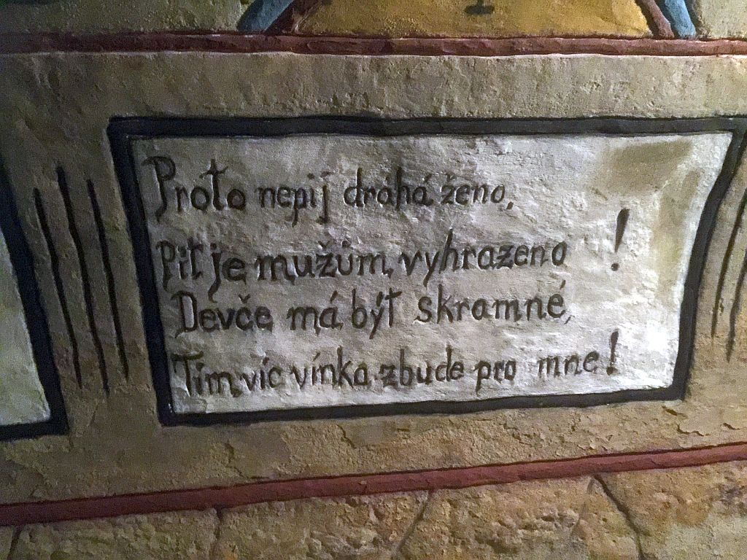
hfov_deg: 61.7
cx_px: 374
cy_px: 280
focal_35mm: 29
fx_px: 626
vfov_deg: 48.2
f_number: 2.2
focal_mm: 4.15
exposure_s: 1/4
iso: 400
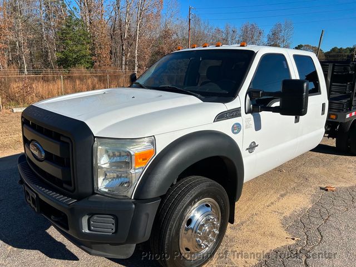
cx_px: 178
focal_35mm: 26
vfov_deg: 53.1
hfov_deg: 67.3
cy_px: 134
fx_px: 267
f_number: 1.5
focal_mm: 5.7
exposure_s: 1/6579
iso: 50
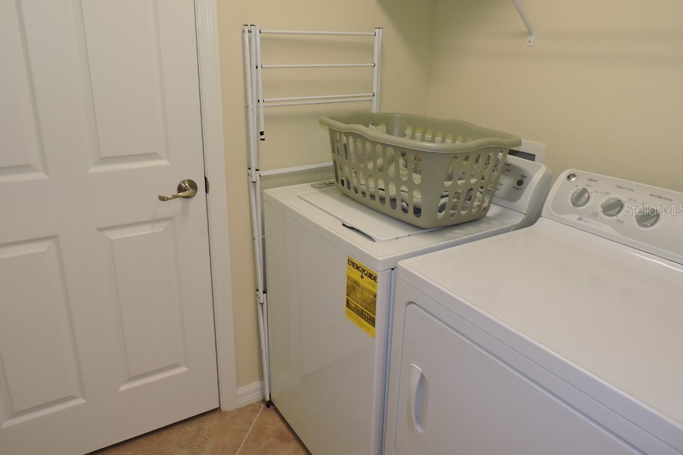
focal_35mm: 26
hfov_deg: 69.4
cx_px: 334
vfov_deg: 49.5
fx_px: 493
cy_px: 209
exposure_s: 1/40
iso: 280
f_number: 3
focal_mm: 4.3
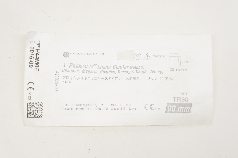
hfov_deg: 33.4
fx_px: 396
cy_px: 79
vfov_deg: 22.6
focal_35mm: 60
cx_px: 119
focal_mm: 40
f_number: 6.3
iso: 400
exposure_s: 1/60
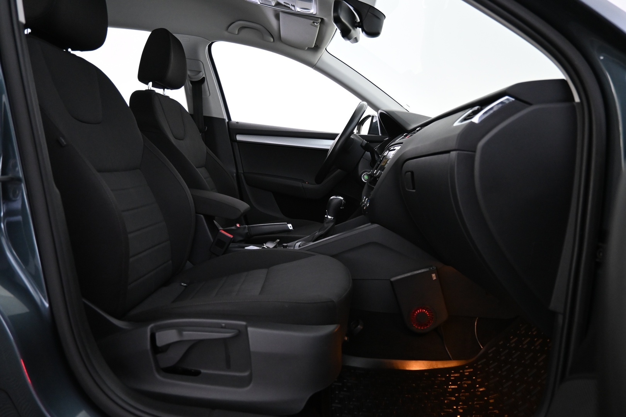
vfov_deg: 53.1
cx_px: 313
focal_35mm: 24
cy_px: 208
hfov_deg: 73.7
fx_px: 417
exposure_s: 1/25
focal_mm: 16
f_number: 3.5
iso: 2000
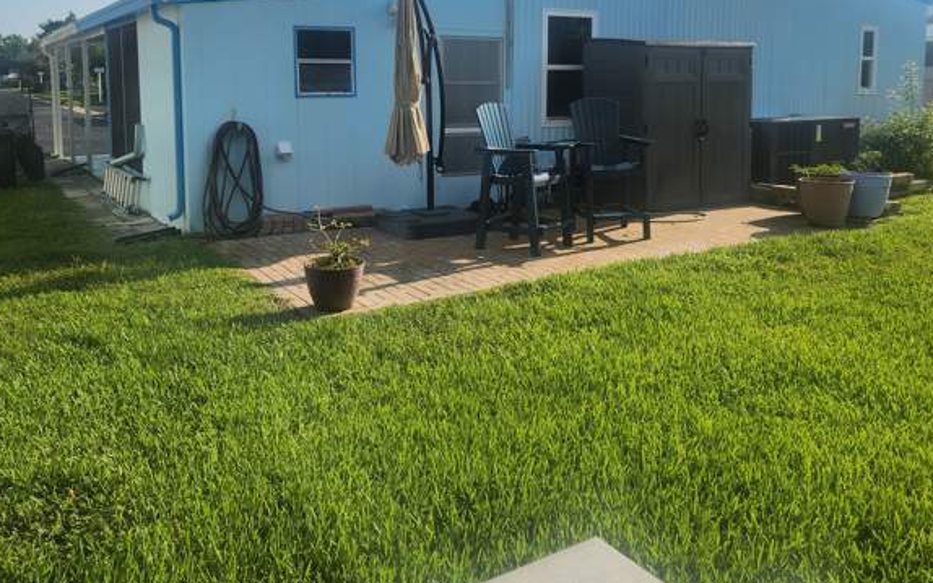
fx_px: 865
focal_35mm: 34
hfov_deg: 56.6
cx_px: 502
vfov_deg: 36.7
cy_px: 171
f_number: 1.8
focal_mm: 5.4
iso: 20
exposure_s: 1/2259
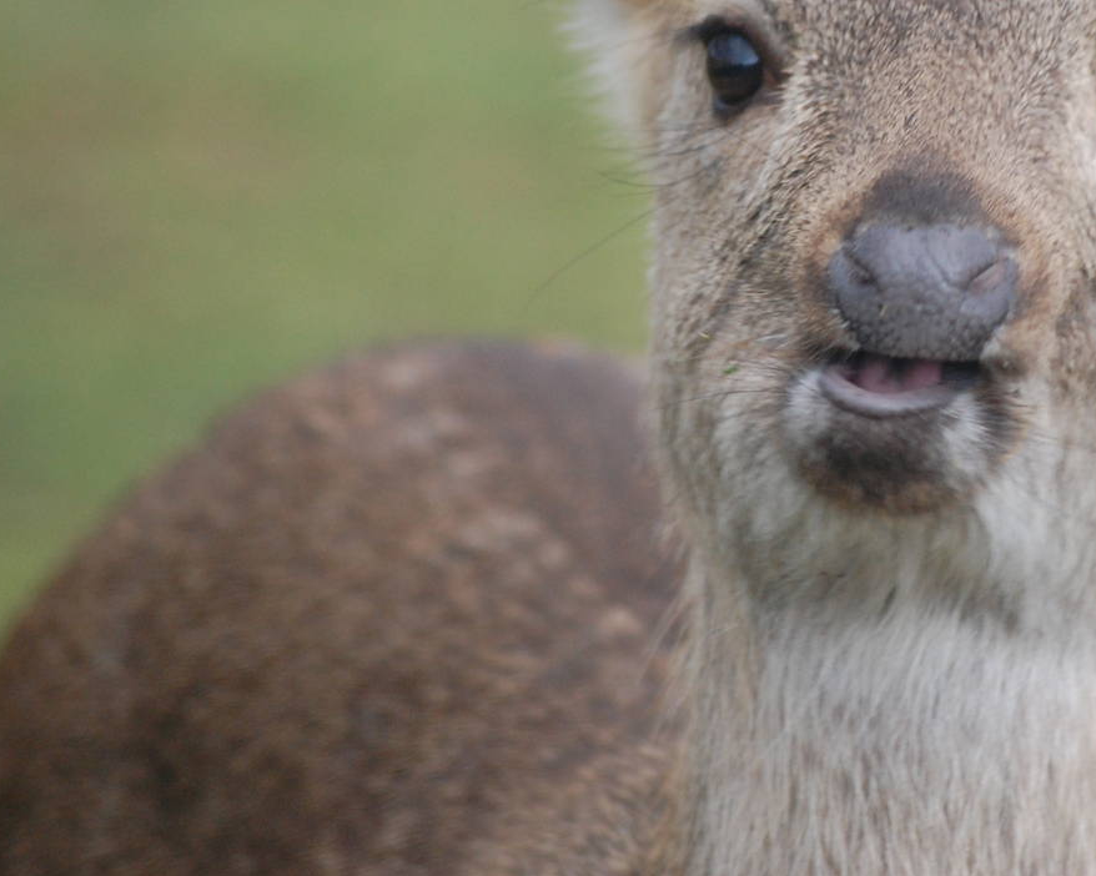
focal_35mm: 372
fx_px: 12059
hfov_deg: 5.2
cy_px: 225
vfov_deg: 4.2
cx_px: 908
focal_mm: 145
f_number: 5.3
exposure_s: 1/200
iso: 800
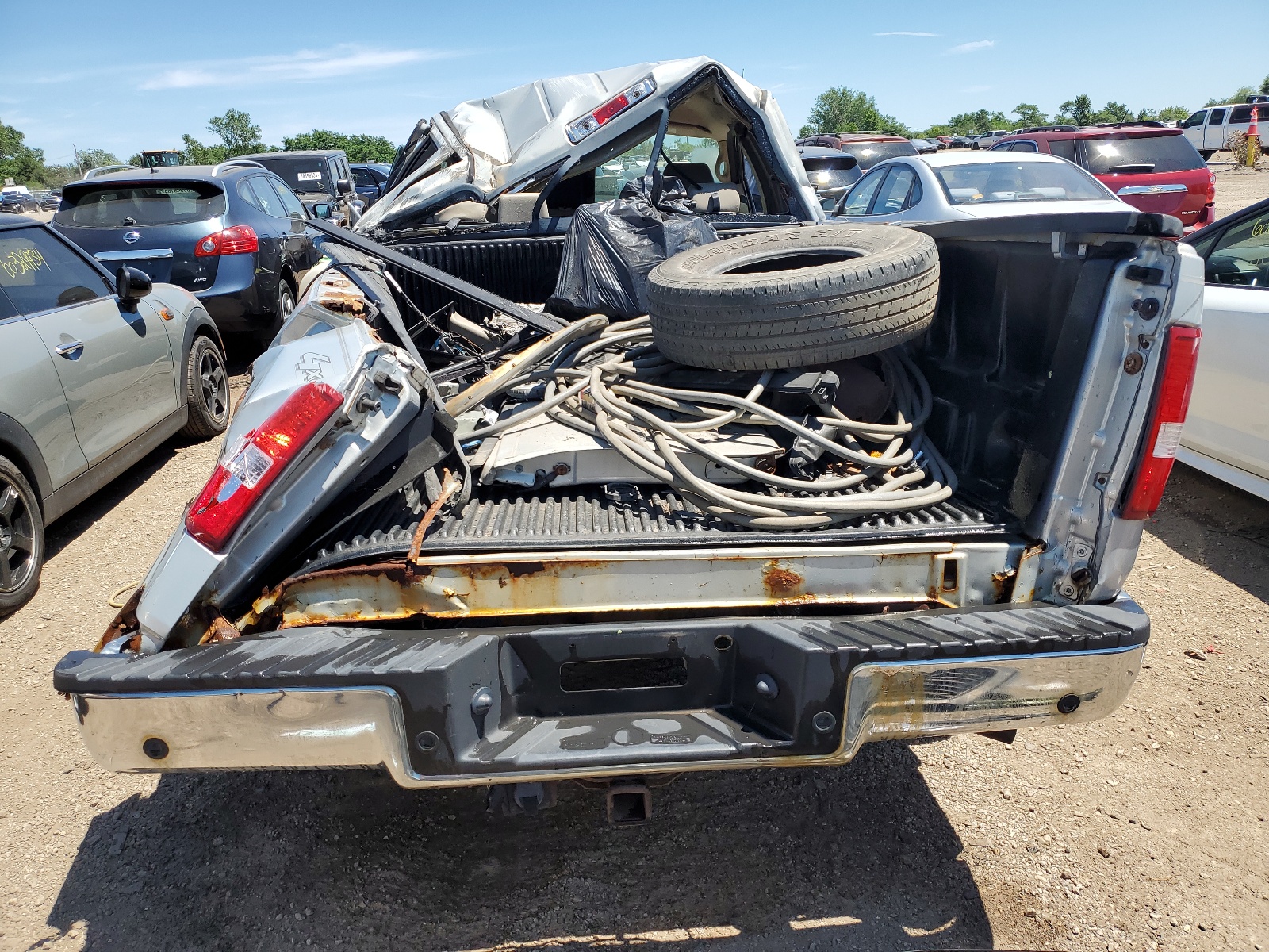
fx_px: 953
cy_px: 476
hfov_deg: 67.3
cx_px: 634
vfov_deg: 53.1
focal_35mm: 26
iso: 50
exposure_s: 1/2500
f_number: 1.5
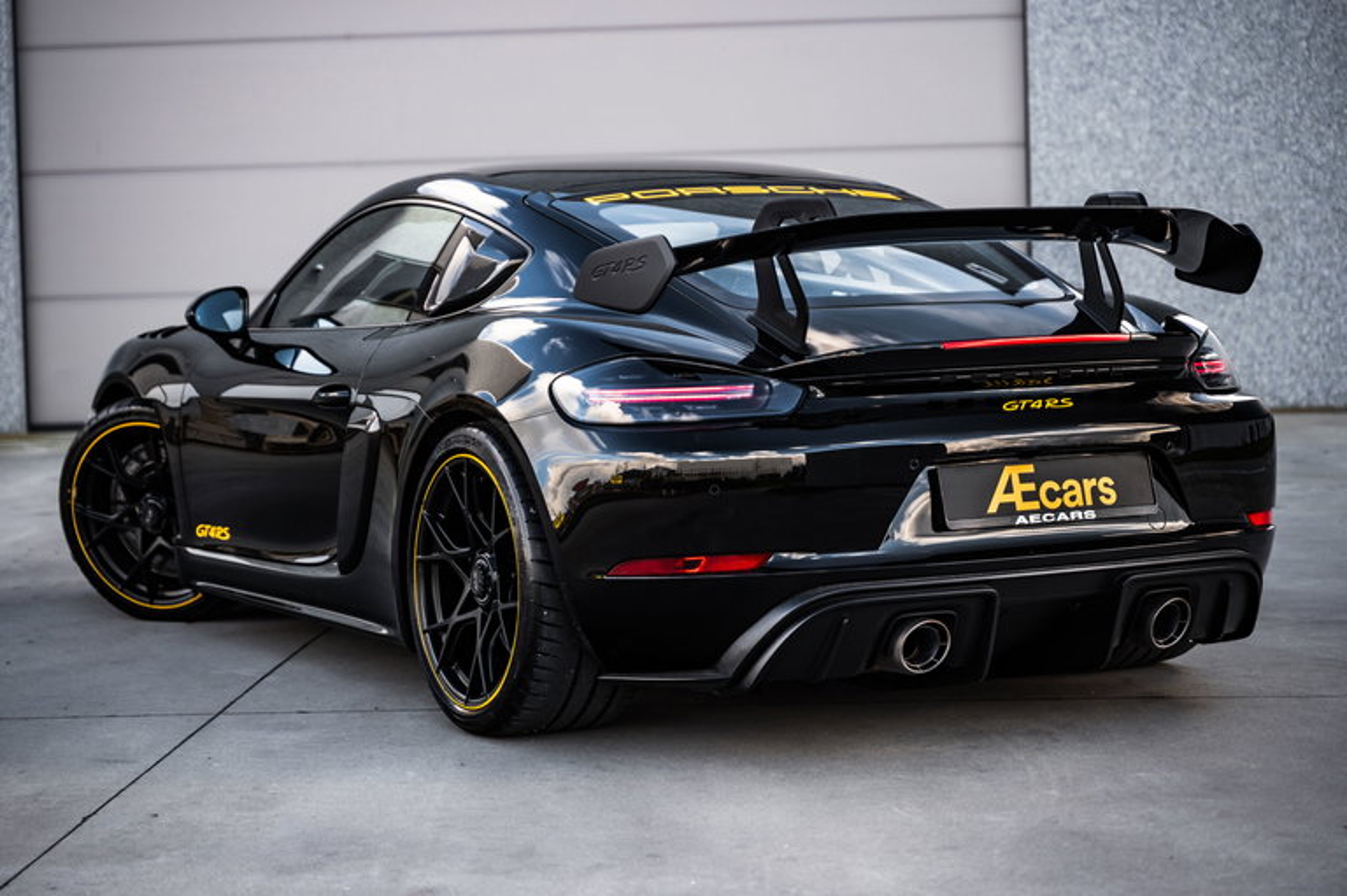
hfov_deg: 27.0
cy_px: 448
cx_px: 674
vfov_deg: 18.2
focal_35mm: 75
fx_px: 2804
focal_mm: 75
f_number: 2.8
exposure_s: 1/200
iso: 125
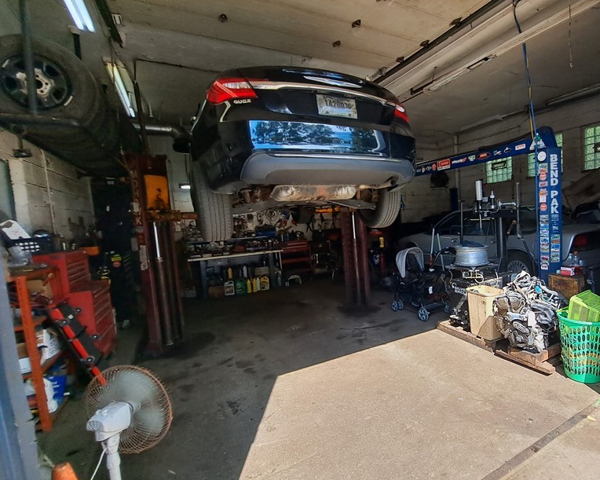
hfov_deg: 87.2
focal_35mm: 17
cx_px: 388
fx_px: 302
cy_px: 236
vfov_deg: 77.0
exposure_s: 1/436
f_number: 2.2
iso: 50
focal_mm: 1.74
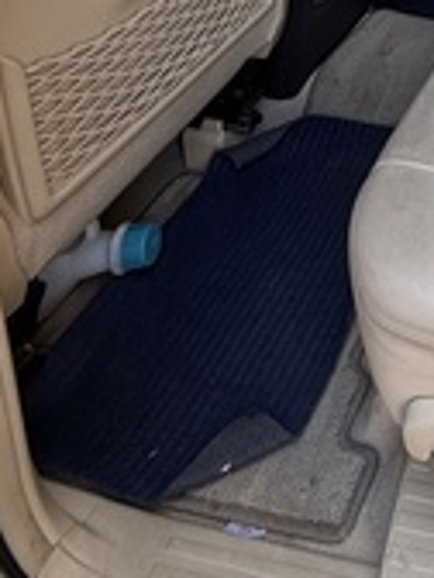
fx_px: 836
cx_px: 613
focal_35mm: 50
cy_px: -251
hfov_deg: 24.2
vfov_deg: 28.1
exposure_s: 1/99
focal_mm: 2.22
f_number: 2.2
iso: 50
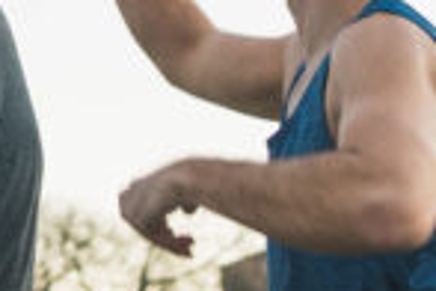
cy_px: -202
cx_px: -629
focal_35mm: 215
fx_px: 2604
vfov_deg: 6.3
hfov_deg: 8.7
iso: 200
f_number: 2.8
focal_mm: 35
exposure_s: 1/320
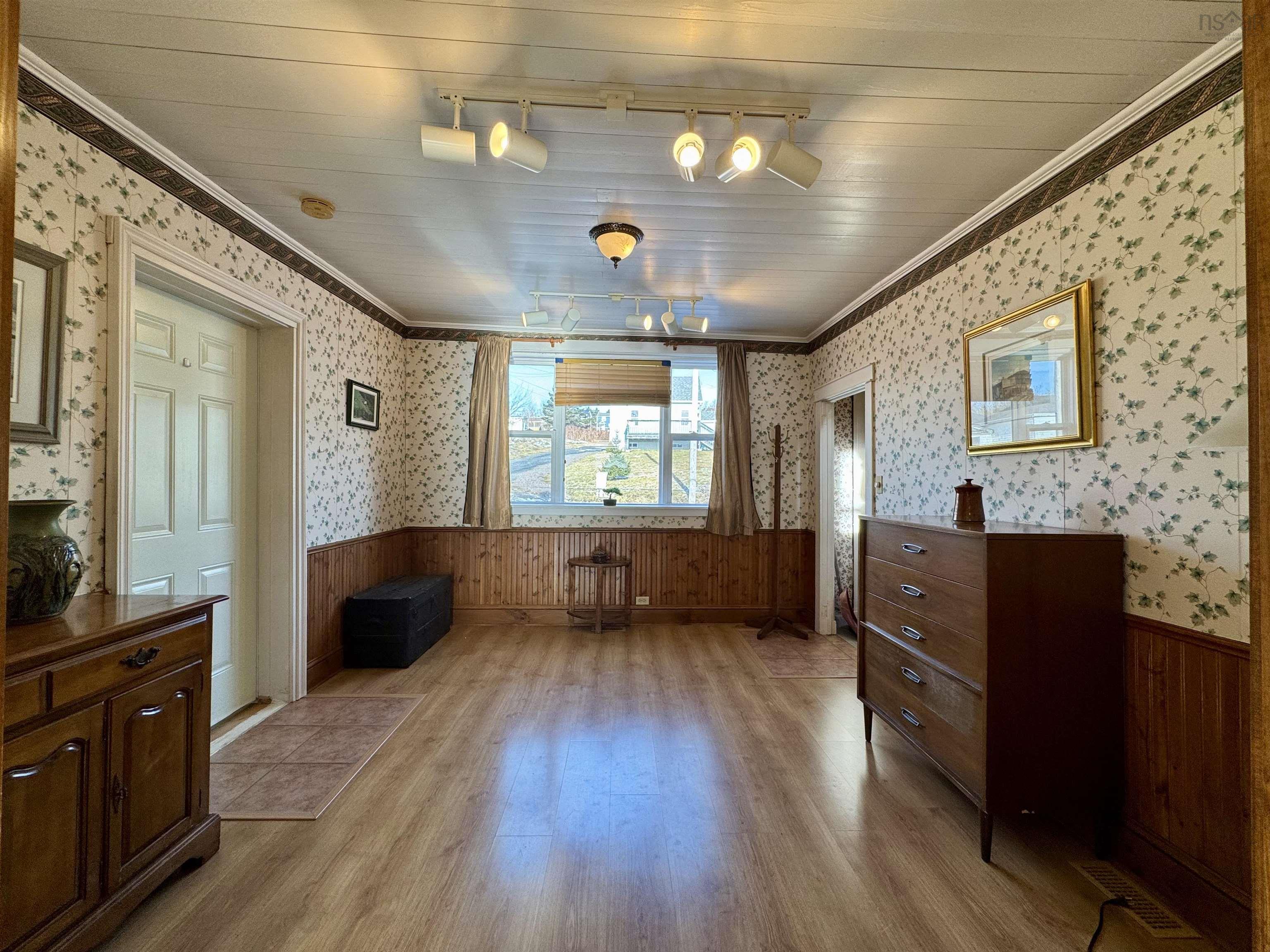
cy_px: 476
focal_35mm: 14
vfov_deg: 85.7
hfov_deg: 102.1
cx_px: 635
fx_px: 514
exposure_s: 1/120
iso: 64
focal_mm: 2.22
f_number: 2.2
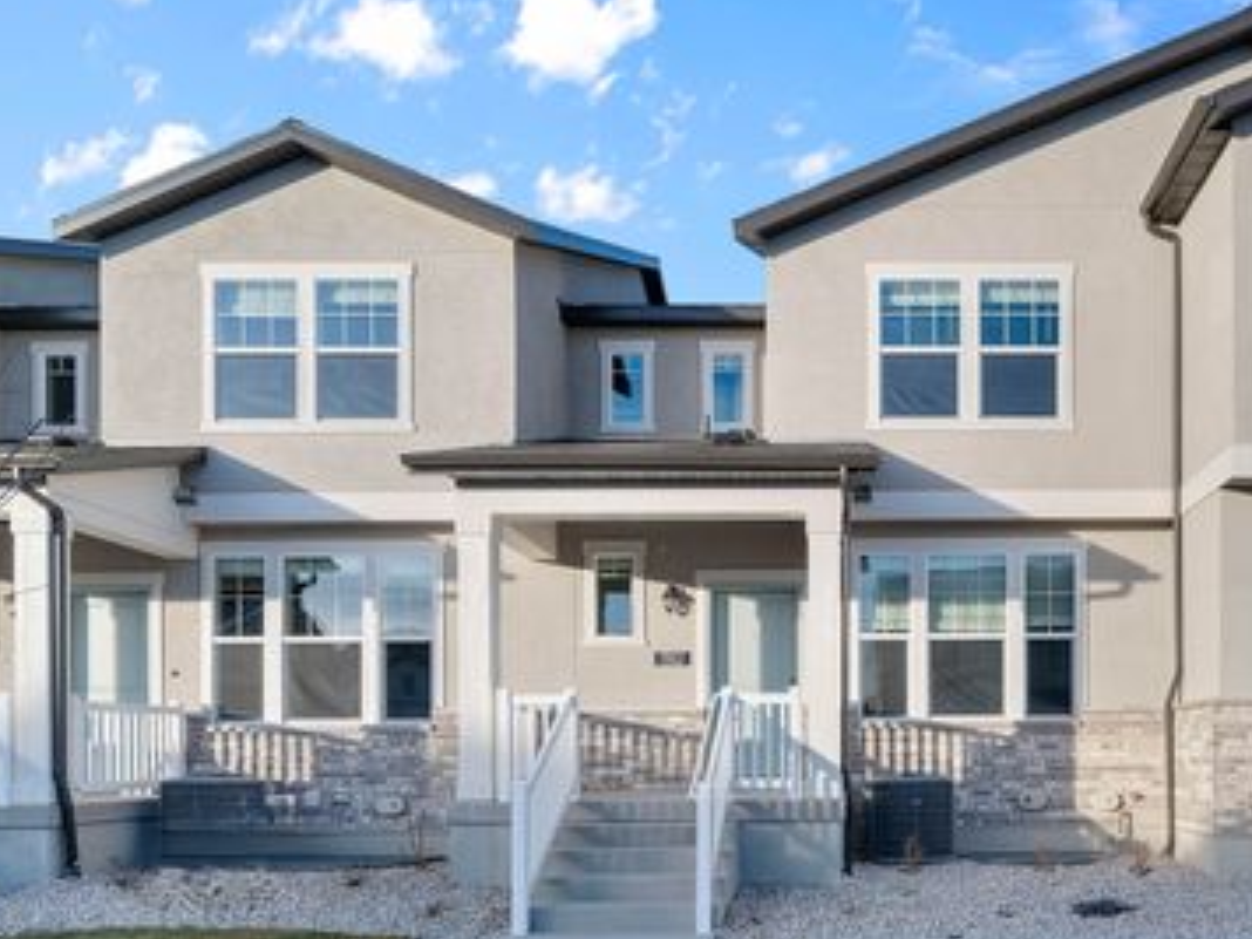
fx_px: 977
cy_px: 550
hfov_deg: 63.5
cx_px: 844
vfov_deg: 51.1
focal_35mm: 27
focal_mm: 20
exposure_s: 1/100
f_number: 8
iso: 320
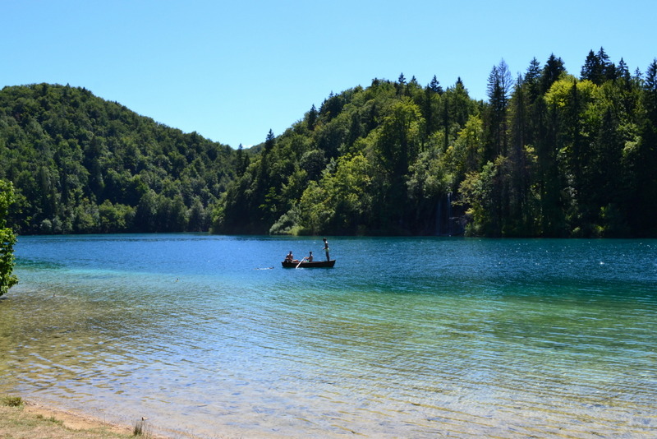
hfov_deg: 57.2
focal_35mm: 33
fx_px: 602
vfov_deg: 40.0
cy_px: 220
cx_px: 328
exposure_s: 1/250
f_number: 10
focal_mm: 22
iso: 400
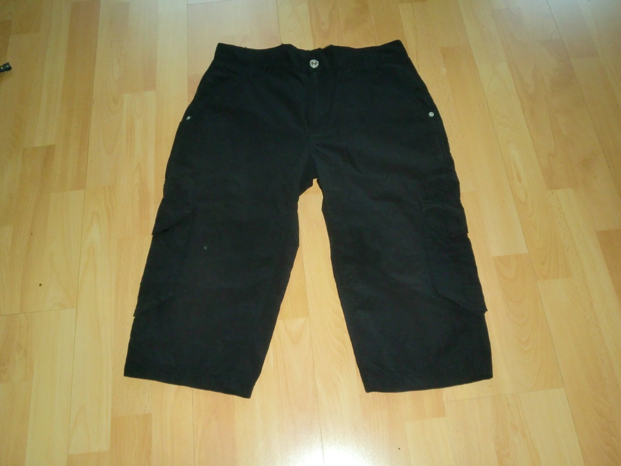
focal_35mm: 34
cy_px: 233
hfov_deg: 54.0
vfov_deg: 41.8
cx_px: 310
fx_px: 610
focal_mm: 5.58
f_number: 2.8
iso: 400
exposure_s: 1/60
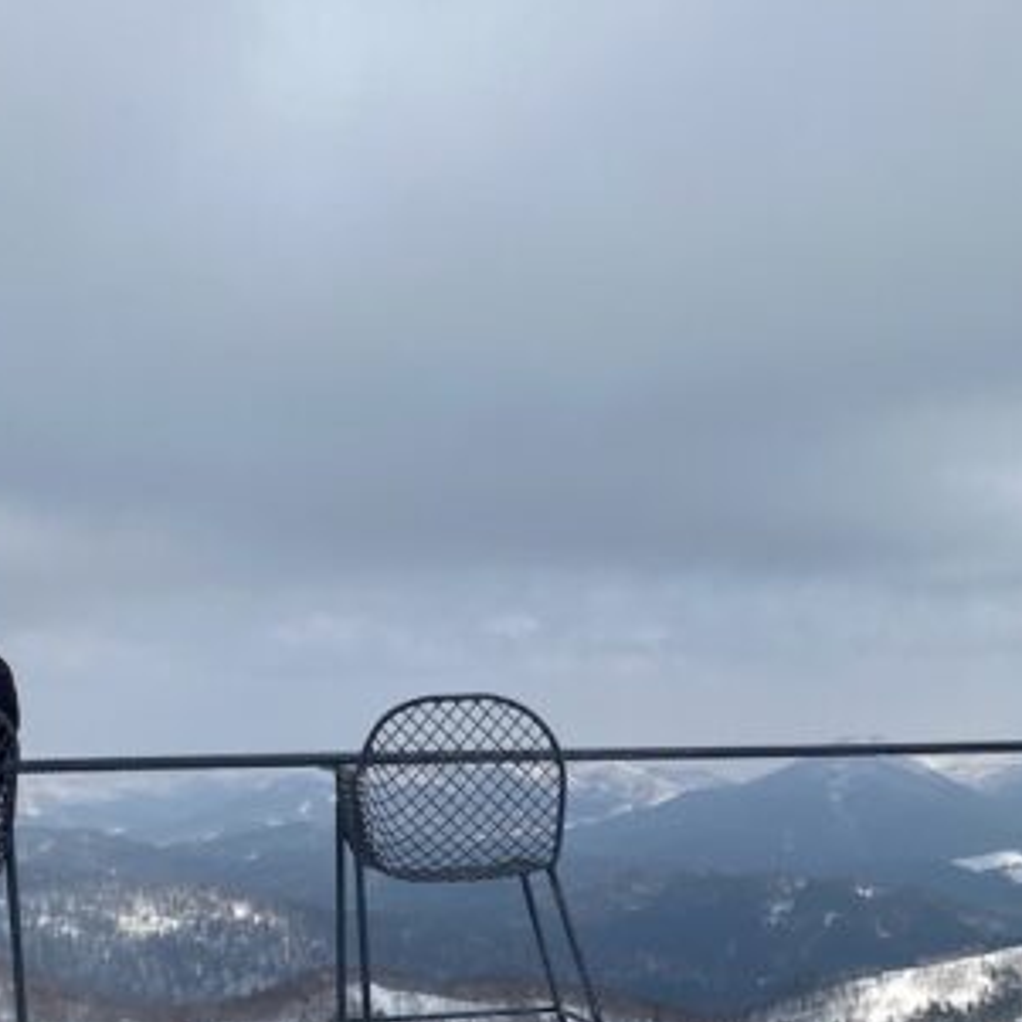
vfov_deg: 27.7
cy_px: 788
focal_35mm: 61
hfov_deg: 28.1
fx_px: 2038
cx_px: 604
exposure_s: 1/5495
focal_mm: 4.25
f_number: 1.8
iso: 32
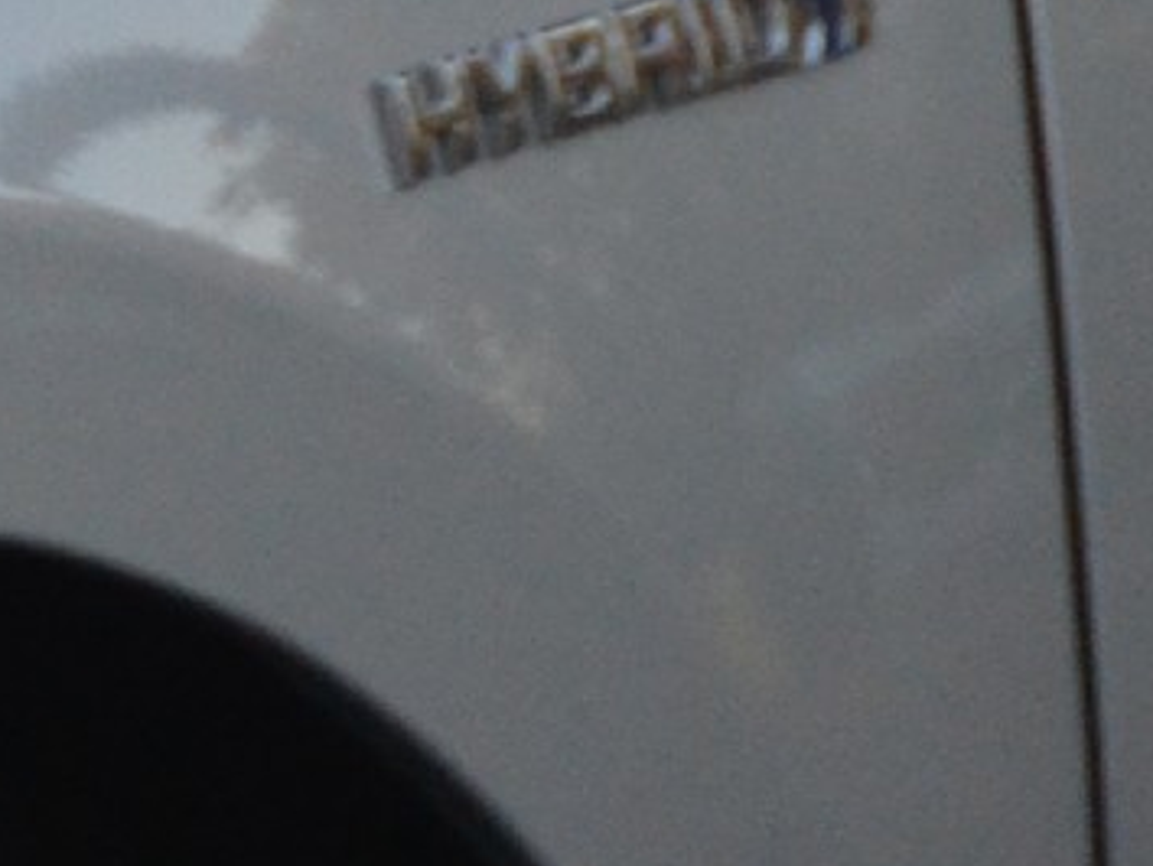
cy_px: 1488
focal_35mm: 2032
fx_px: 67728
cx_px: -2772
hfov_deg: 1.0
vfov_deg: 0.7
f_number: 5.6
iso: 1600
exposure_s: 1/500
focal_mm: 200
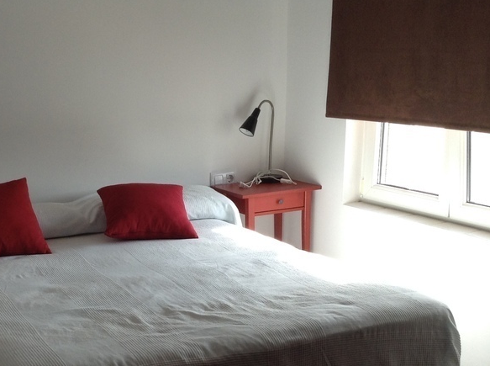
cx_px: 164
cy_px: 312
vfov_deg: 24.6
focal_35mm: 58
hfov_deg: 33.0
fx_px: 819
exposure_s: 1/60
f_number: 2.4
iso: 32
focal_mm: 3.3
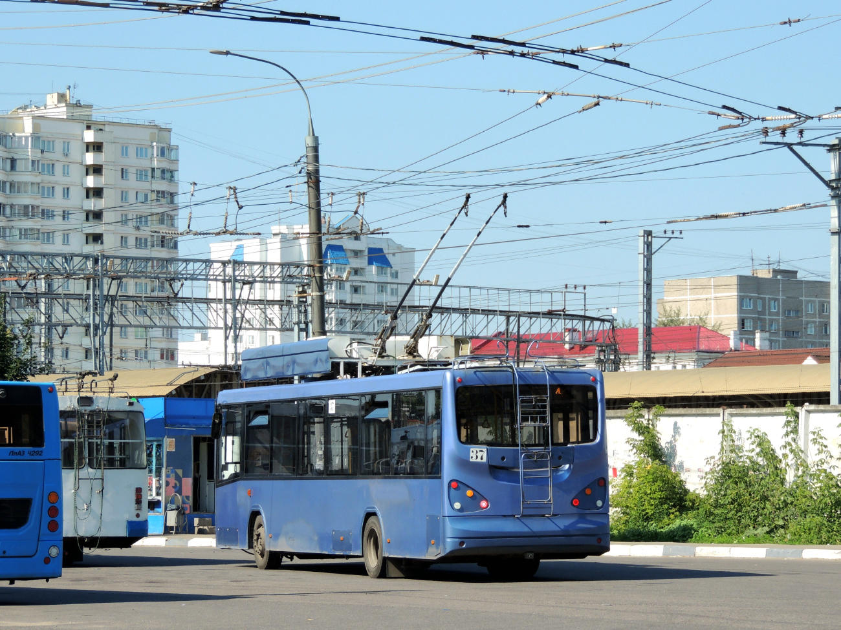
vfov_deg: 9.6
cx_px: 420
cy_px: 315
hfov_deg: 12.7
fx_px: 3766
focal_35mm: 155
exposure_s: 1/667
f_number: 4.4
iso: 100
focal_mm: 27.6
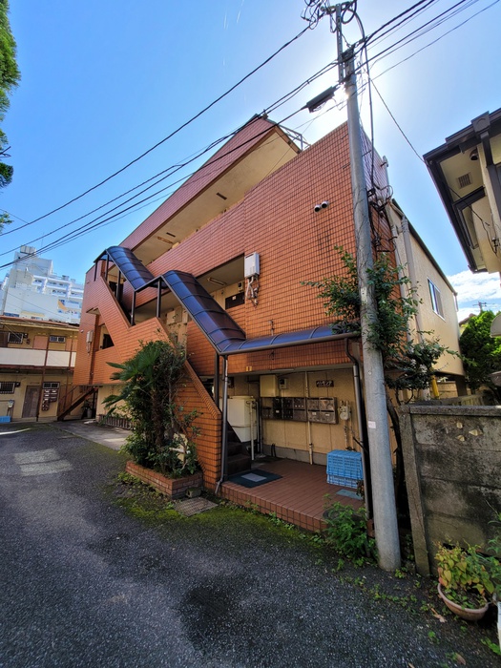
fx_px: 251
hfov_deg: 89.9
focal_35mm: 13
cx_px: 250
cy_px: 334
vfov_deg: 106.2
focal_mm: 2.2
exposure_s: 1/586
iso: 64
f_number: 2.2
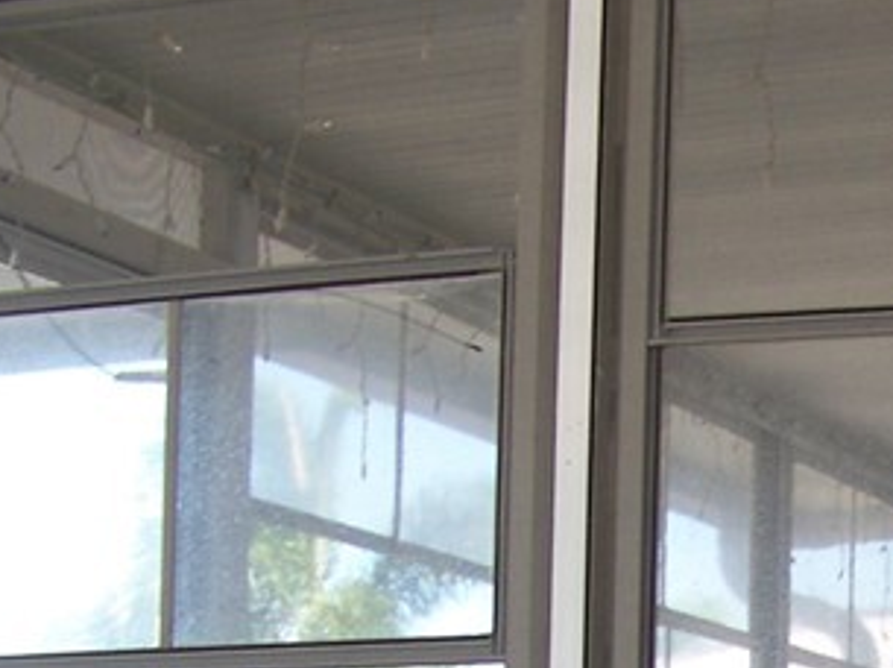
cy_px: 984
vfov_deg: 11.7
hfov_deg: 15.8
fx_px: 3118
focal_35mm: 121
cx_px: 984
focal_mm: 5.85
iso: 64
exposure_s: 1/50
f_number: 2.8
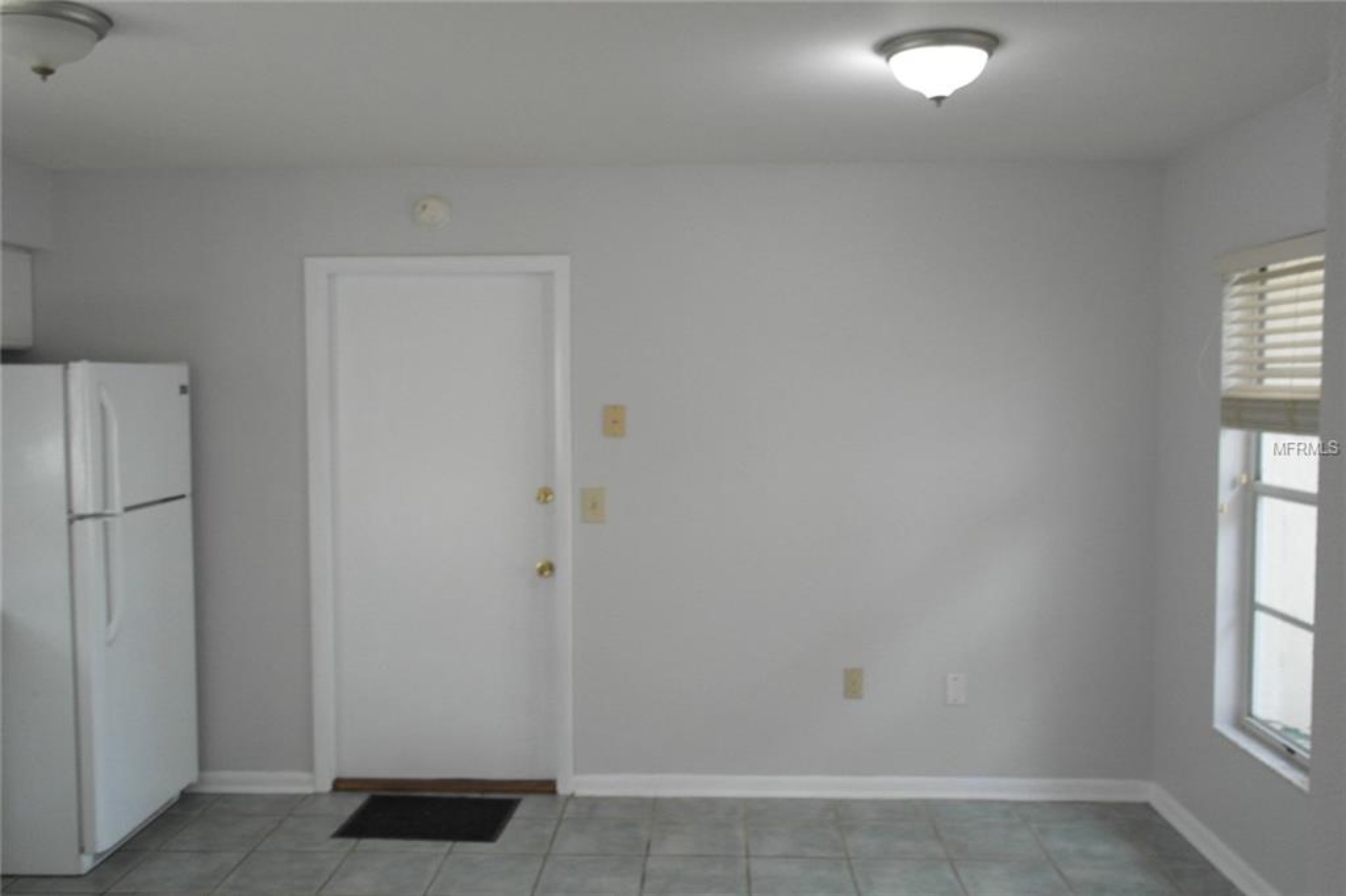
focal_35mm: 30
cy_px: 448
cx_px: 673
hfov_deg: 61.9
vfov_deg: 43.6
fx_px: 1121
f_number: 3.5
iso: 400
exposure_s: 1/80
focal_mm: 20
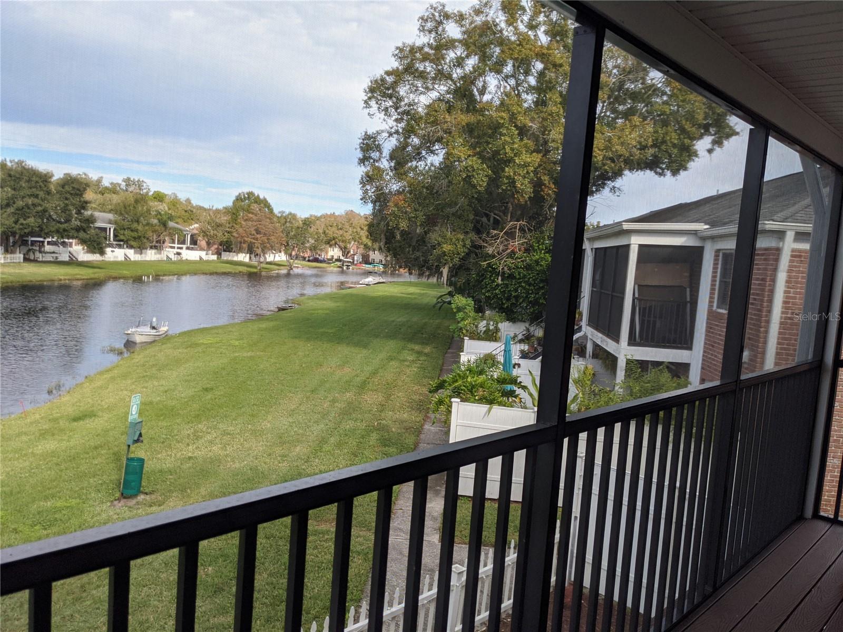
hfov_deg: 65.3
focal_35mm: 27
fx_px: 658
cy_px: 316
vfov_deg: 51.4
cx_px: 422
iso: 83
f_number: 1.73
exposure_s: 1/1466
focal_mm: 4.38
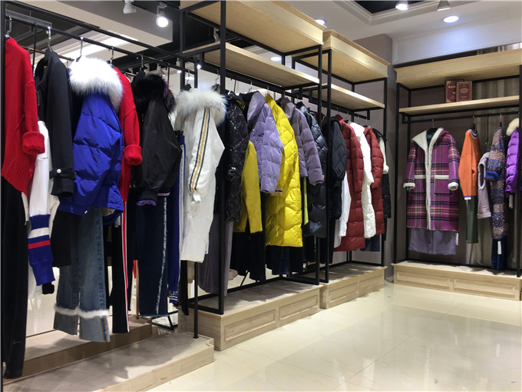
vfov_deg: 48.2
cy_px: 196
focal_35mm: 29
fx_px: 437
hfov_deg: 61.7
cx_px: 261
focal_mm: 4.15
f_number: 2.2
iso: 25
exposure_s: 1/50
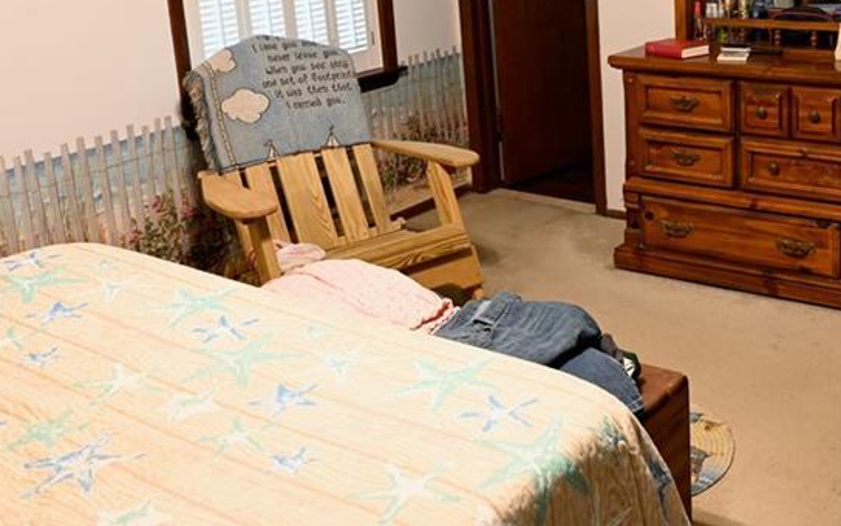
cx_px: 608
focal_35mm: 46
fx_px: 1054
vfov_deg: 27.3
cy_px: 87
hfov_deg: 42.4
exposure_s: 1/50
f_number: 5.6
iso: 4000
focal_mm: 24
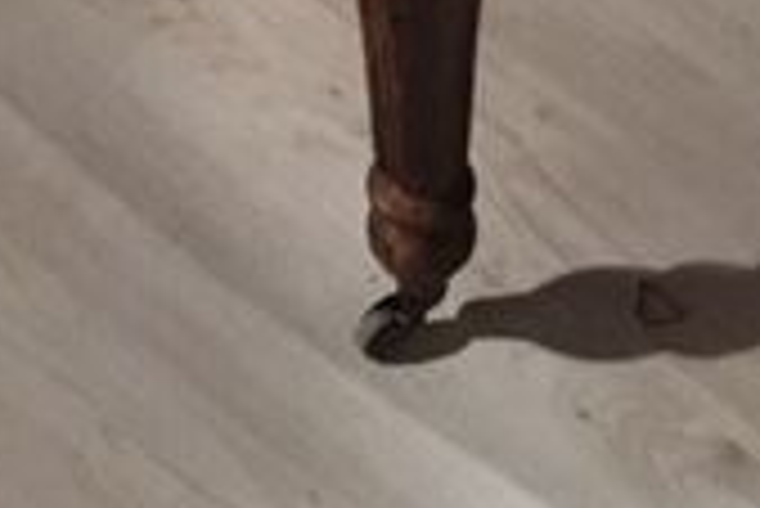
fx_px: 2409
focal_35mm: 114
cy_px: -481
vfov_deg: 11.0
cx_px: 288
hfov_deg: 17.9
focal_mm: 4.15
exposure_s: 1/17
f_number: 2.2
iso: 250
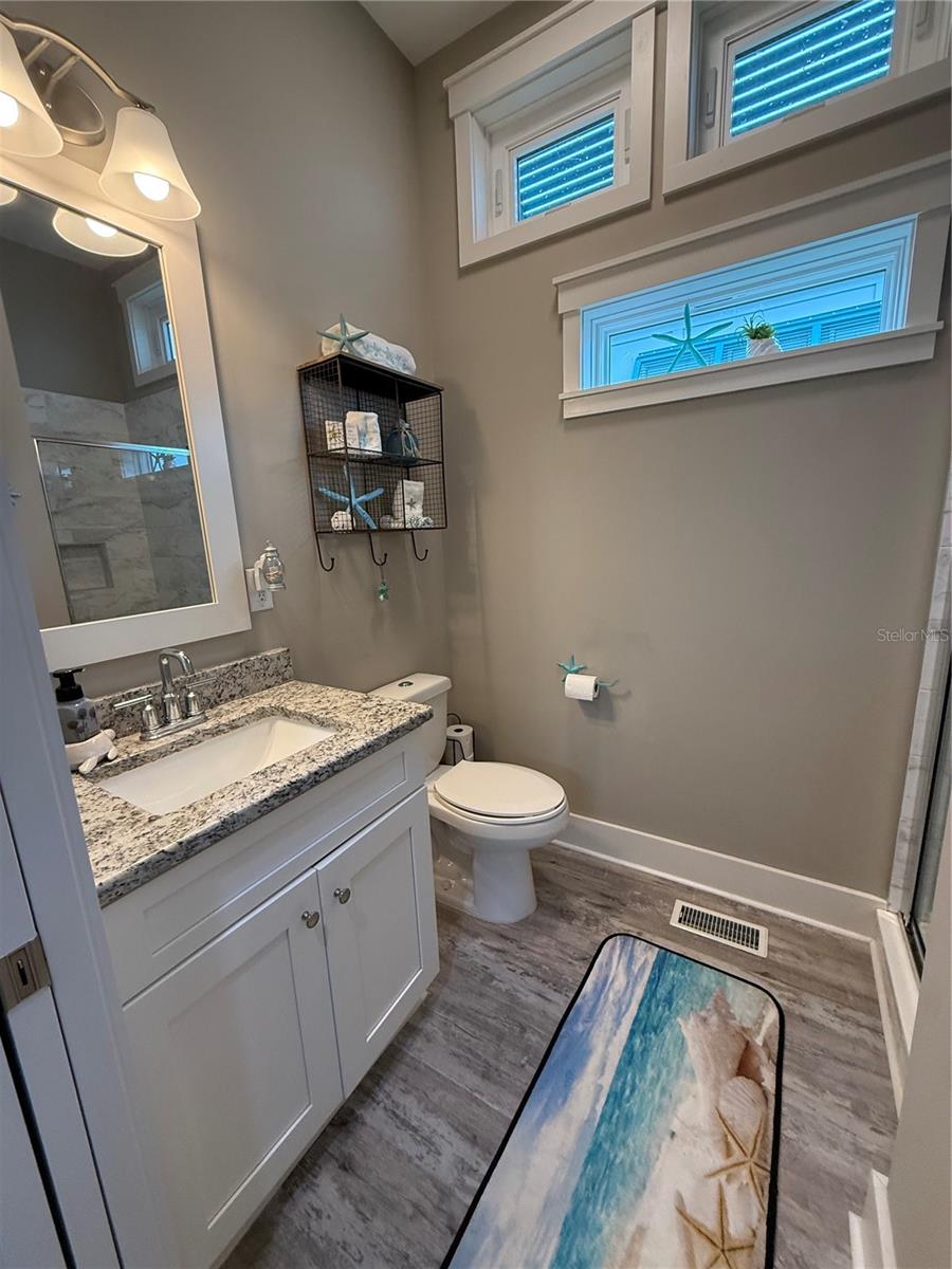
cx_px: 476
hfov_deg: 85.7
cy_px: 634
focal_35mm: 14
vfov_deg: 102.1
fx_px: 513
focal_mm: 2.22
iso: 320
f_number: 2.2
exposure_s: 1/120
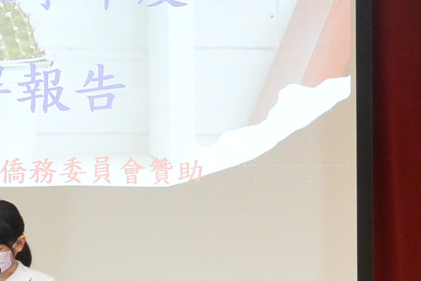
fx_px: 2140
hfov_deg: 11.1
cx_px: 1
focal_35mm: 183
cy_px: 218
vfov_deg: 7.5
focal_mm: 19.3
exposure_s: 1/60
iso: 1100
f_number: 4.8
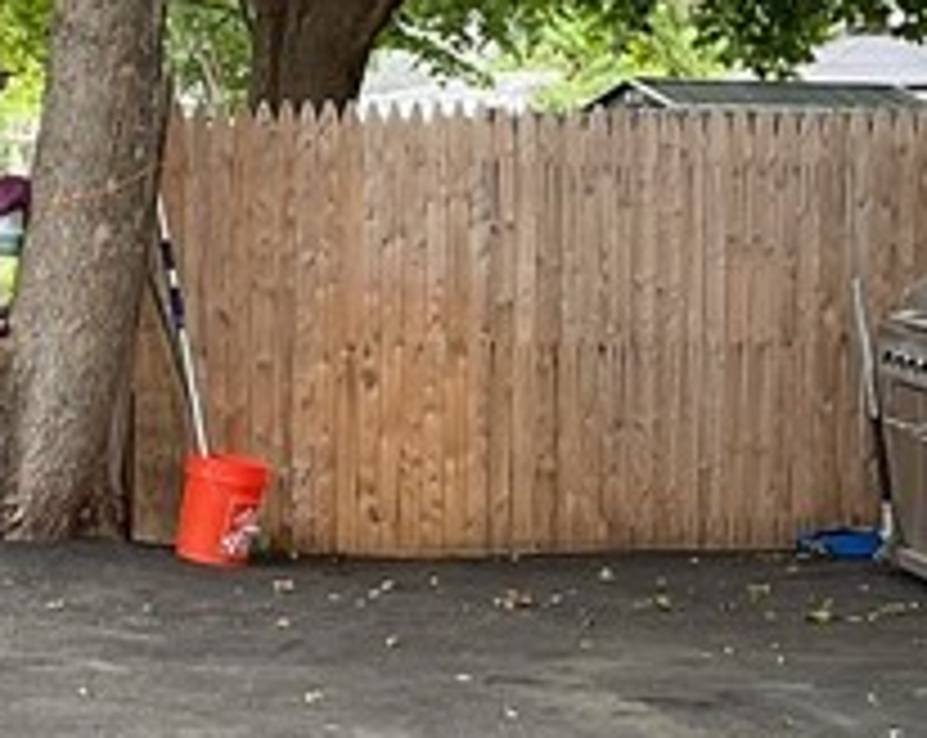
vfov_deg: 10.9
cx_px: 148
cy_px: 418
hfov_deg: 13.6
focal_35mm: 141
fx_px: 3861
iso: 25
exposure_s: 1/120
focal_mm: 3
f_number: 1.8
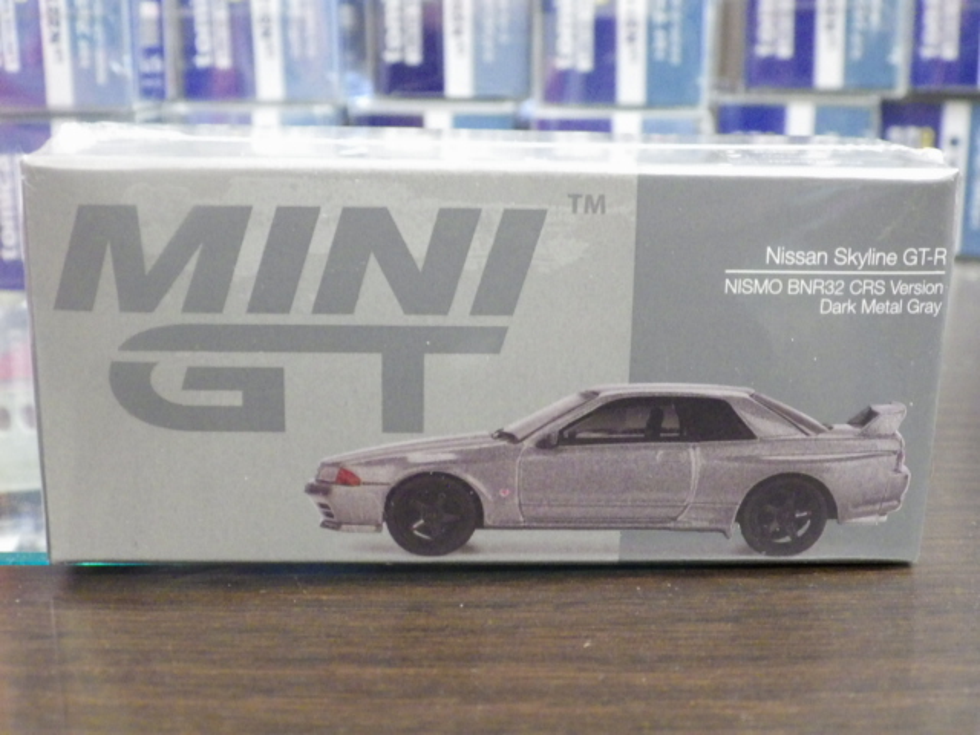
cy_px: 368
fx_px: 1416
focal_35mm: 50
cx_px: 490
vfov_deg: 29.1
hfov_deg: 38.2
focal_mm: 9
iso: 1600
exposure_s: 1/25
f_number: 3.8
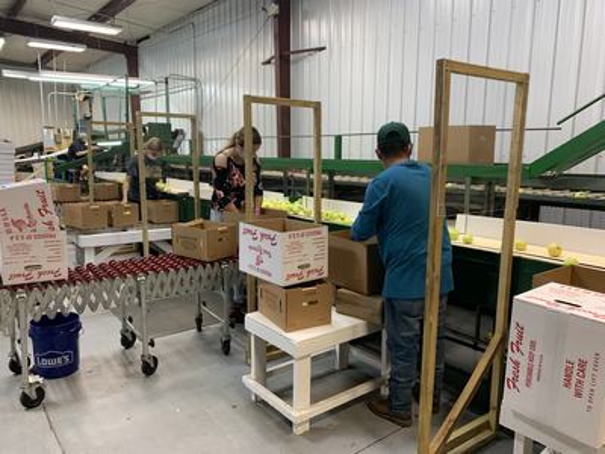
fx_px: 454
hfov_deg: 67.3
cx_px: 302
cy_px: 227
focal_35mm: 26
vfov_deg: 53.1
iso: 100
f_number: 1.8
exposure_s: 1/60
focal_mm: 4.25
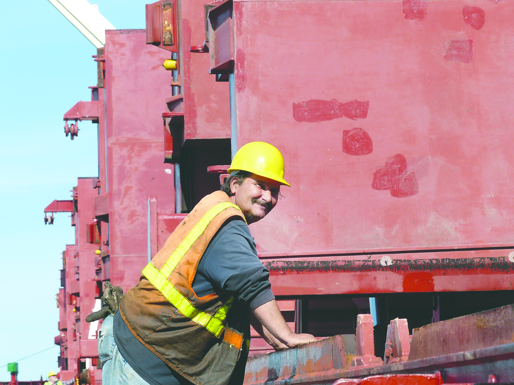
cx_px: 257
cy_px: 192
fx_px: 2643
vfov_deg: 8.3
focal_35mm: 178
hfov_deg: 11.1
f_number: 4
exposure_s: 1/1600
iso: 100
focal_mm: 32
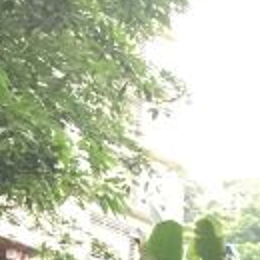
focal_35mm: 138
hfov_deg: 10.4
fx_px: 1173
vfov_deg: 11.6
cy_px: 479
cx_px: 686
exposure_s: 1/33
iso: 100
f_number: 2.2
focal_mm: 4.15
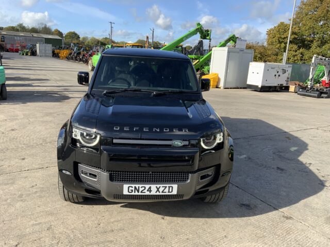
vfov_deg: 48.2
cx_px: 165
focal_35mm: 29
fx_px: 276
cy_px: 124
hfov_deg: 61.7
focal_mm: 3
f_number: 1.8
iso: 16
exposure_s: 1/1221
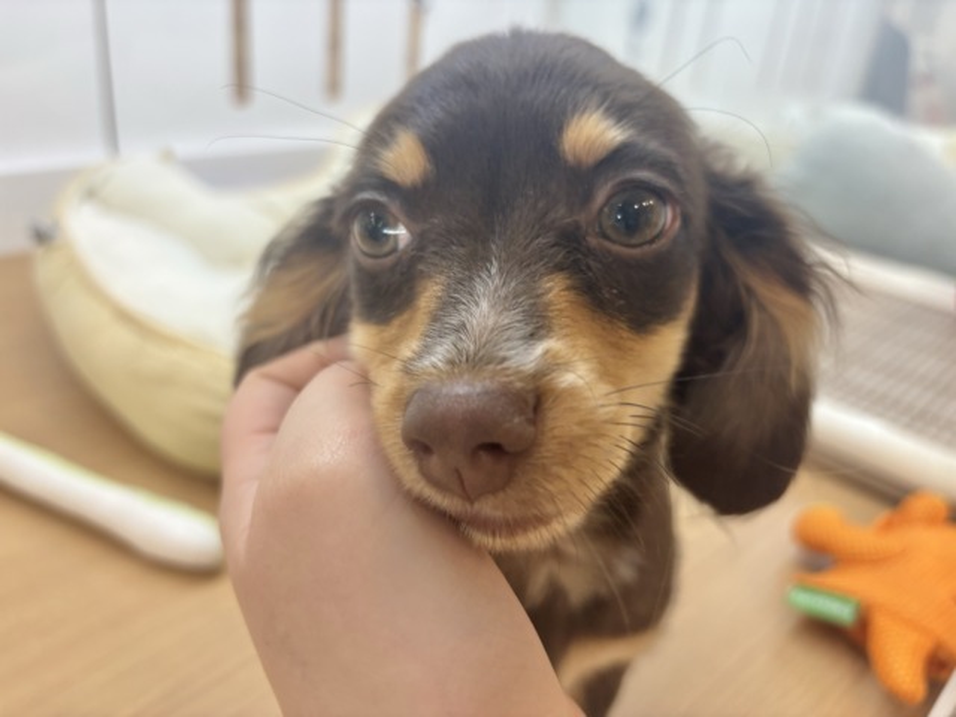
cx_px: 478
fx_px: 718
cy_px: 358
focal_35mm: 26
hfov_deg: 67.3
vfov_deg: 53.1
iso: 80
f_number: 1.6
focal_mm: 5.96
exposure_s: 1/100
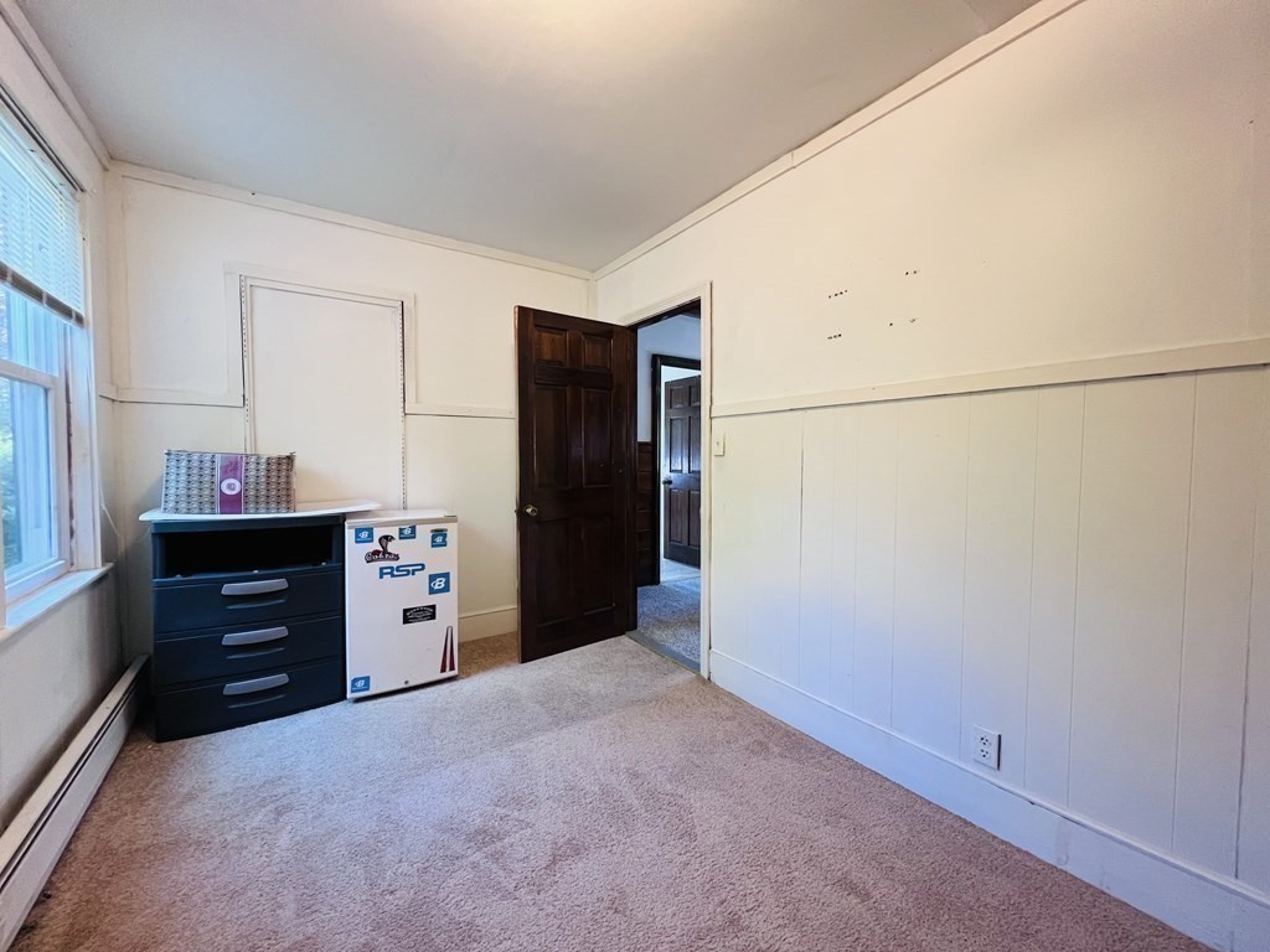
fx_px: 477
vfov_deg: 89.9
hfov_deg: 106.2
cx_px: 635
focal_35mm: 13
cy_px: 476
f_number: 1.8
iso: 250
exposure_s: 1/60
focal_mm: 1.57
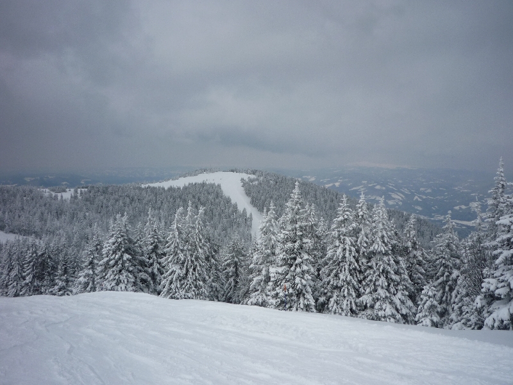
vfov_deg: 44.2
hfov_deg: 56.8
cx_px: 256
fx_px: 474
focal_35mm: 32
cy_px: 192
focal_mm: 5.2
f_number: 6.3
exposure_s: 1/800
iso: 100
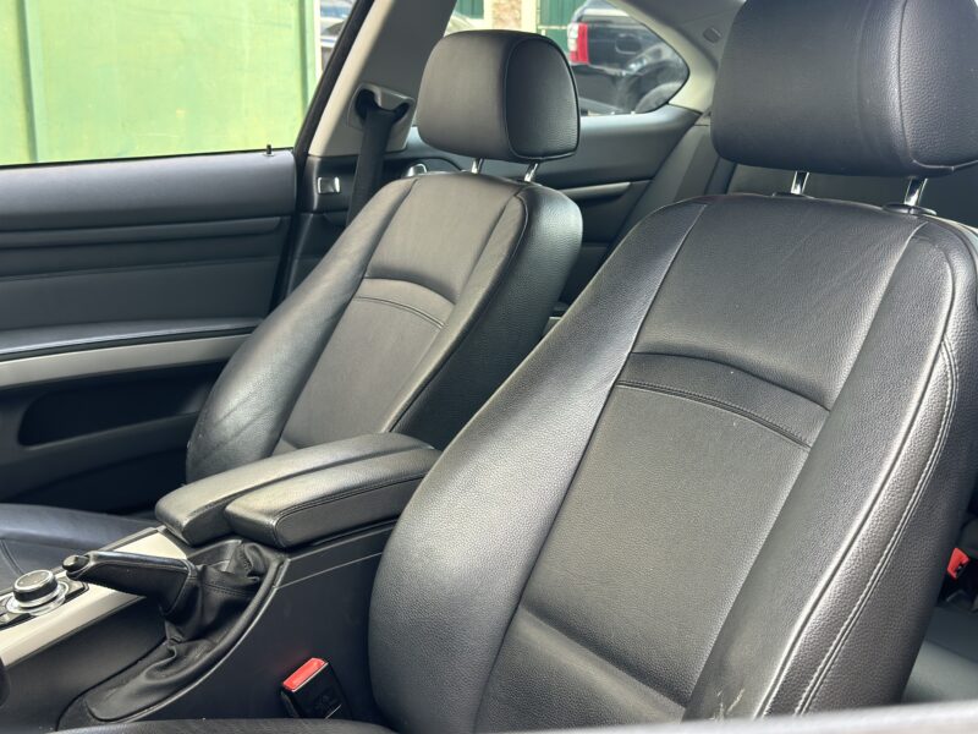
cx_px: 489
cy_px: 367
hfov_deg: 39.7
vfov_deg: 30.3
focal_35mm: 48
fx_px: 1356
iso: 80
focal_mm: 6.86
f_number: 1.78
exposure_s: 1/113
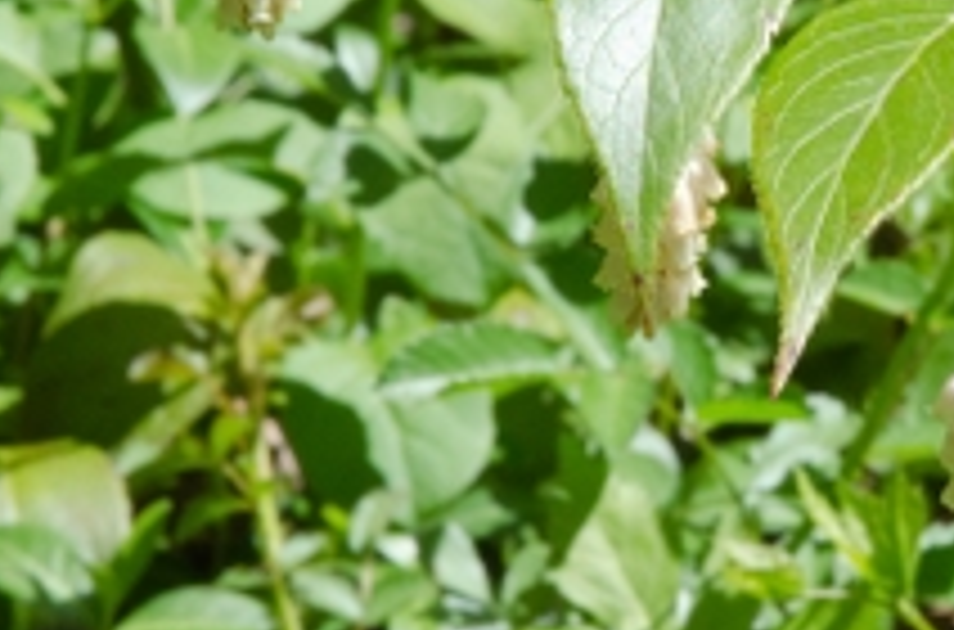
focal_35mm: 445
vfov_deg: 3.1
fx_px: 11768
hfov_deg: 4.6
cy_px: 169
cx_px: 968
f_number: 22
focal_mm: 105
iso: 800
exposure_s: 1/180
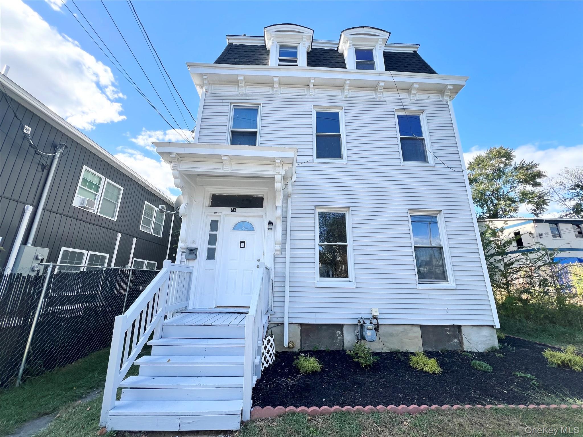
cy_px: 218
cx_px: 292
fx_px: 219
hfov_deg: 106.2
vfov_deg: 89.9
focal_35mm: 13
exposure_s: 1/444
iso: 32
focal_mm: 1.57
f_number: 1.8
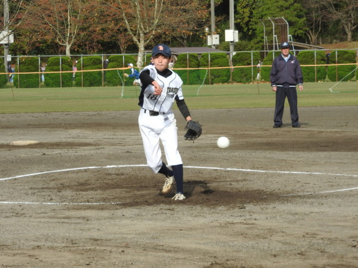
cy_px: 134
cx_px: 179
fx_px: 2068
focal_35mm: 200
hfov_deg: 9.9
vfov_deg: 7.4
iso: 100
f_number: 5.3
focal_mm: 35.8
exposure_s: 1/400
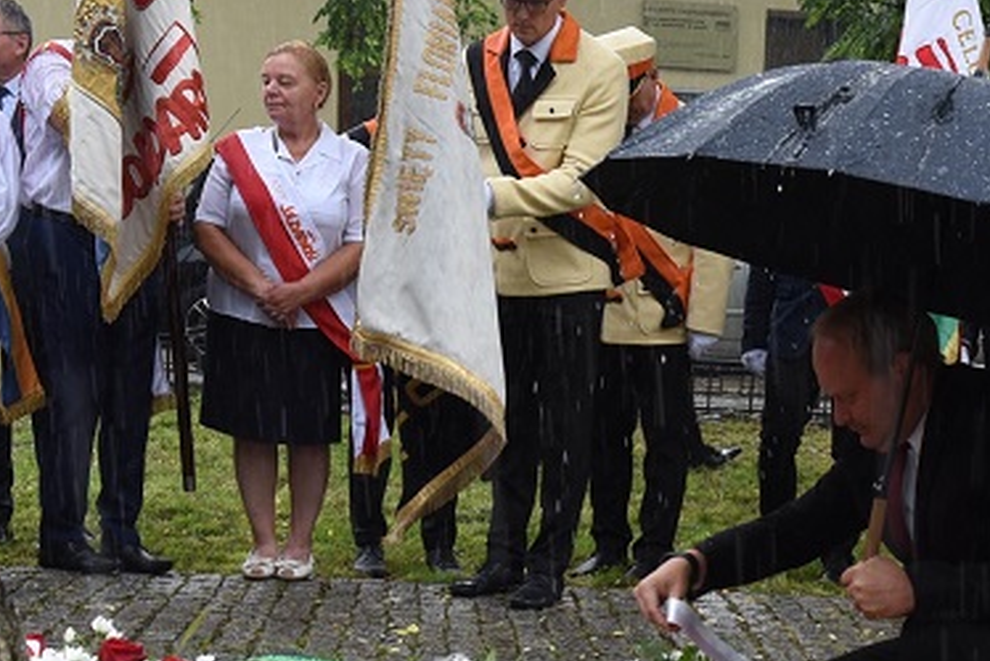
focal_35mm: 82
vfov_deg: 16.5
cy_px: 575
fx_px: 2257
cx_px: 814
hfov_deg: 24.3
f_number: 6.3
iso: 1600
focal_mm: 34
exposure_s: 1/160
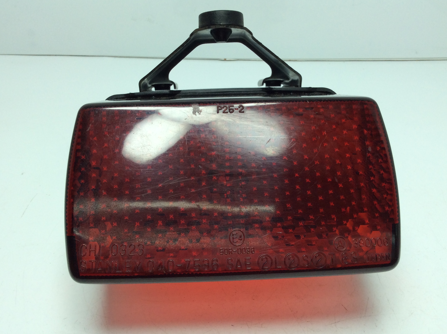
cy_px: 156
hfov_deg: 52.7
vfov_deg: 40.6
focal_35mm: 35
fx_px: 451
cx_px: 221
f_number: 2.4
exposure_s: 1/327
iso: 32
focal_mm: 3.3
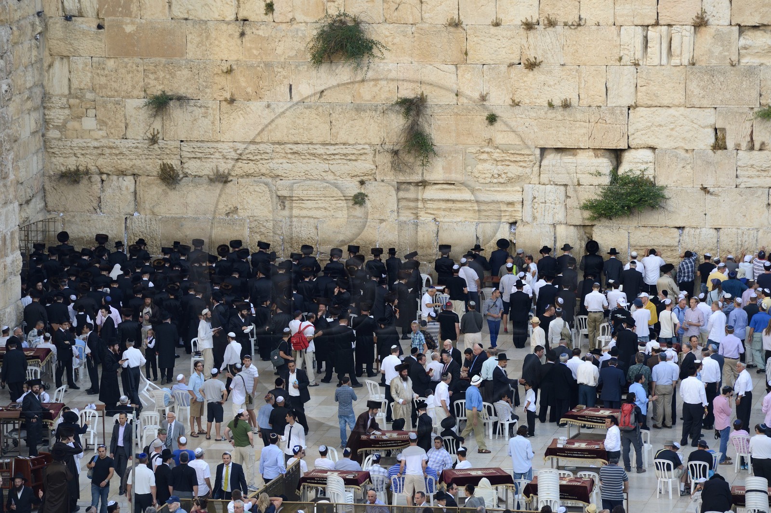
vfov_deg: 6.9
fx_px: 4282
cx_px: 386
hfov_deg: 10.3
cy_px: 256
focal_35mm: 200
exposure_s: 1/250
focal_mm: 200
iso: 800
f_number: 6.3
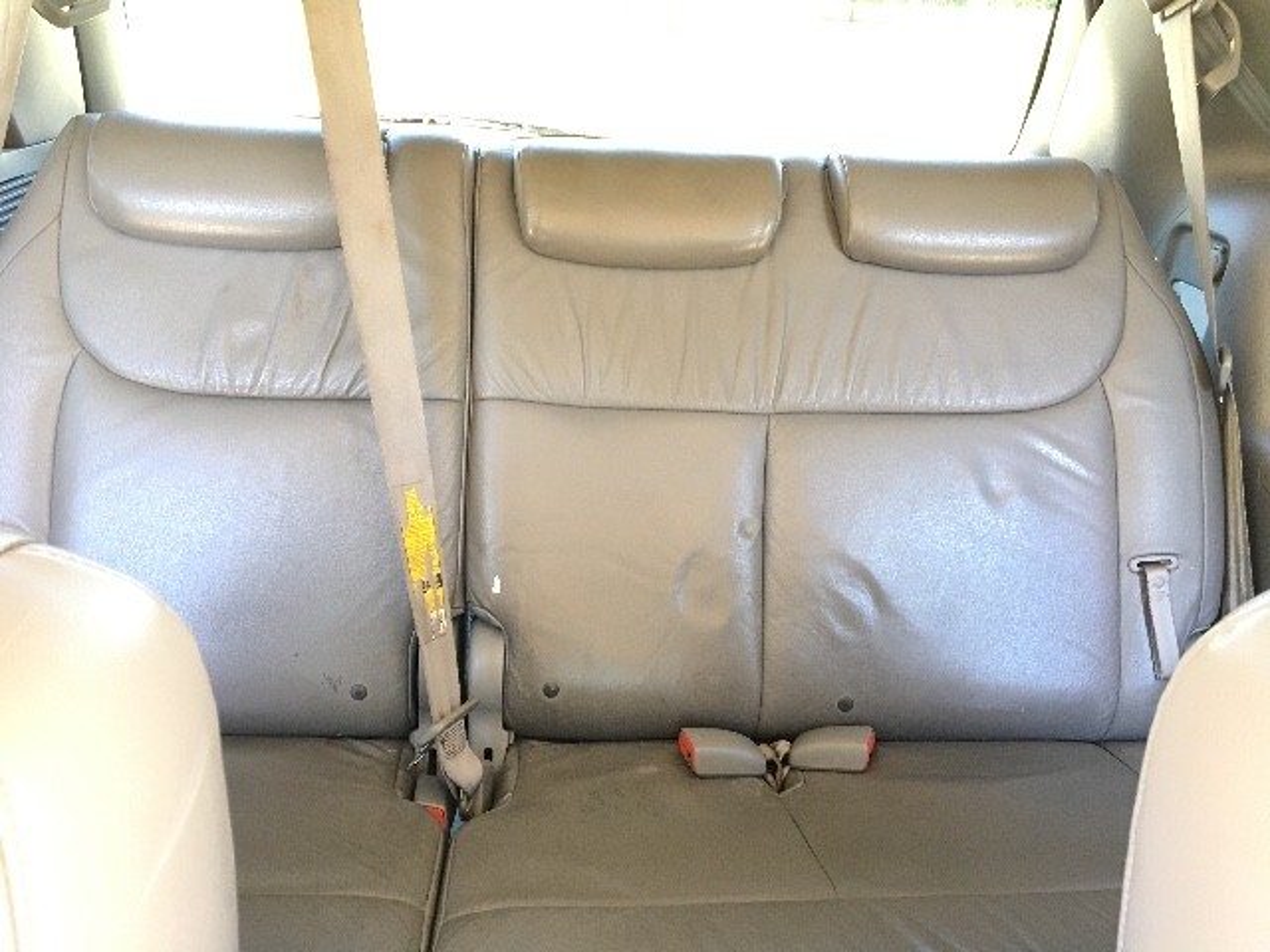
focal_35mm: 29
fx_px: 1064
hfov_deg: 61.7
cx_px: 635
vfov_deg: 48.2
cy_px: 476
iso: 125
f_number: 2.2
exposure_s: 1/30
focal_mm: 4.15
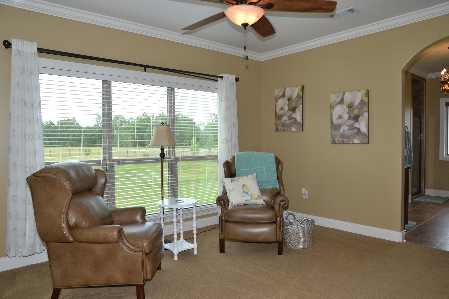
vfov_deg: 53.1
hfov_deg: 73.7
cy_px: 150
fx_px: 299
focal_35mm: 24
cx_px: 224
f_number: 5.6
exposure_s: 1/125
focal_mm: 16
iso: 360
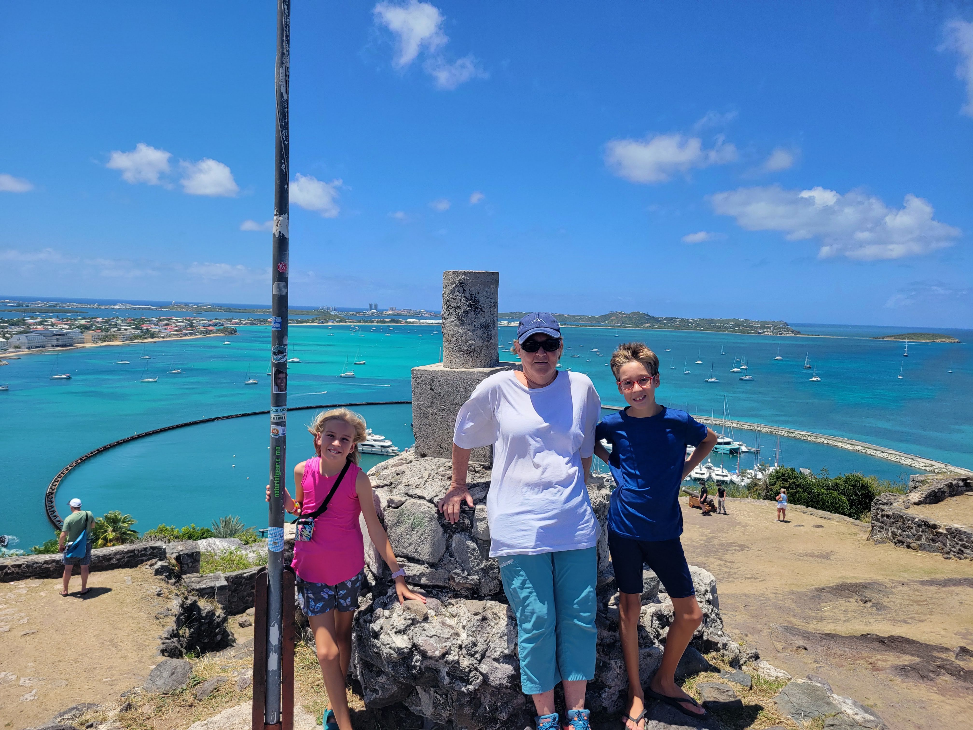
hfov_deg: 67.3
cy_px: 365
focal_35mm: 26
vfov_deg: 53.1
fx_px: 731
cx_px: 486
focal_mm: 5.4
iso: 40
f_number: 1.8
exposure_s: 1/2565
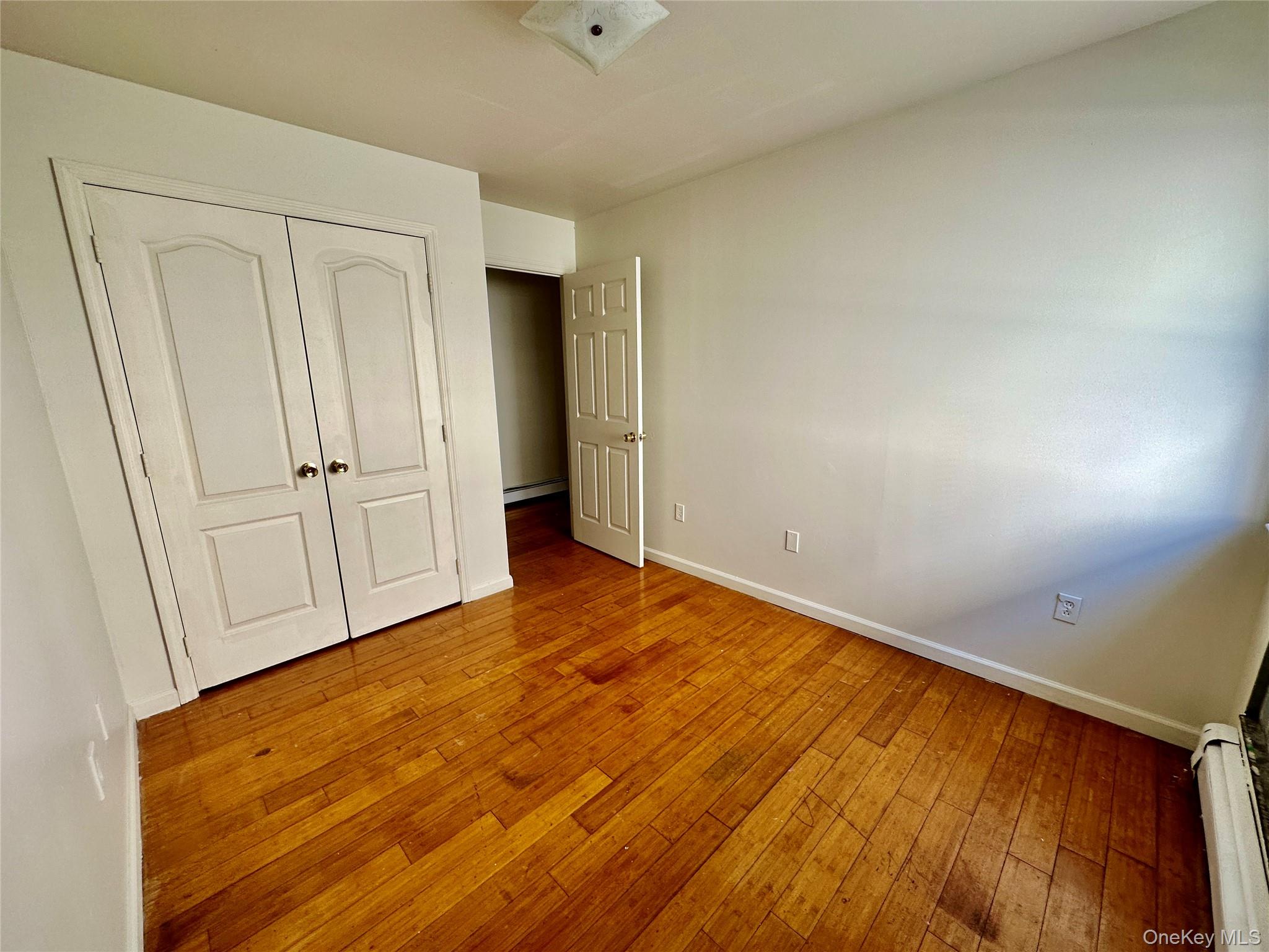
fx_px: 513
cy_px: 476
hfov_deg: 102.1
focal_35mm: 14
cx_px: 634
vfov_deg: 85.7
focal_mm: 2.22
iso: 64
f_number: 2.2
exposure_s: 1/99
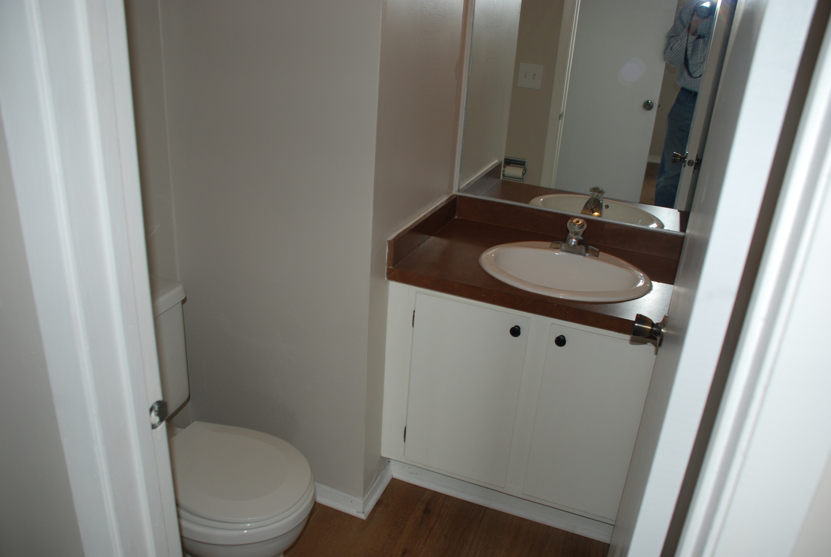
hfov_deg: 61.9
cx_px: 416
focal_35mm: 30
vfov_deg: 43.7
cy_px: 278
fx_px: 693
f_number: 3.8
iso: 200
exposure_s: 1/60
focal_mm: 20
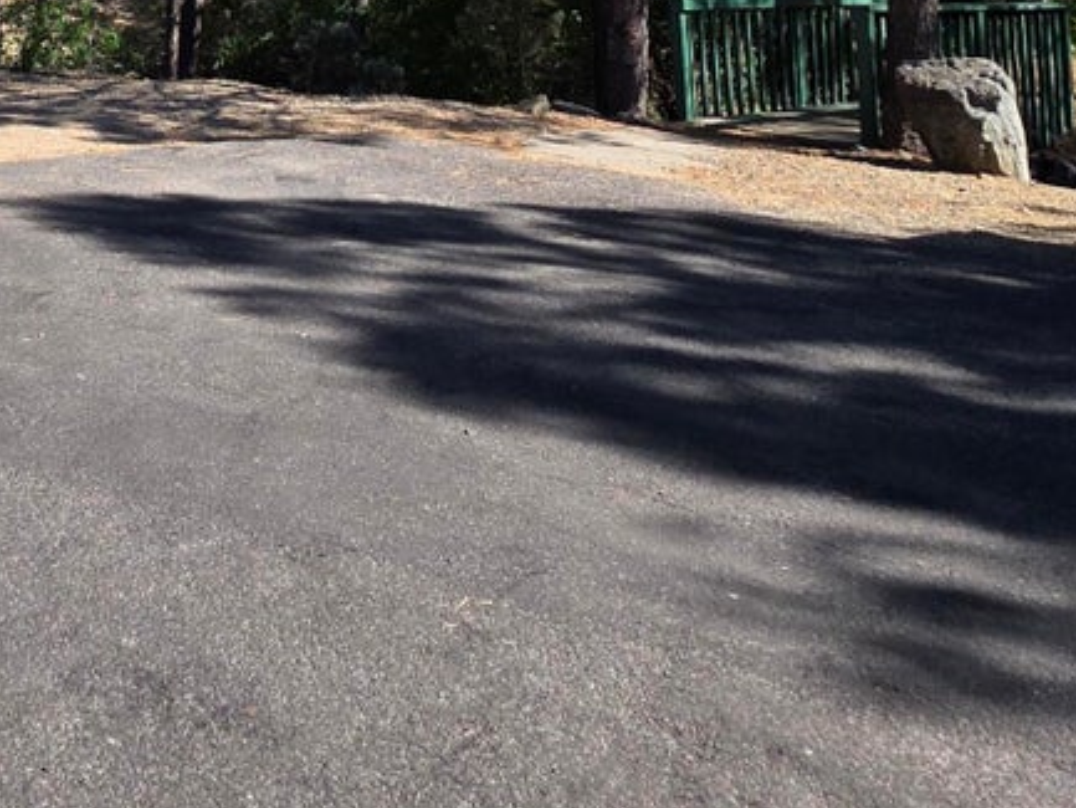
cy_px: -251
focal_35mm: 41
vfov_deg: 28.6
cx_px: 4
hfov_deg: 40.2
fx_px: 1275
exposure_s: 1/1114
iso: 40
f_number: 1.9
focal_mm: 2.2
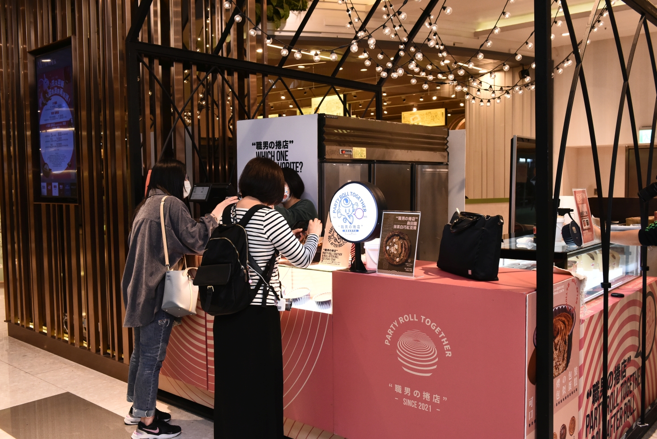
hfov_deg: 55.8
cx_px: 328
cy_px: 220
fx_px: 621
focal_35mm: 34
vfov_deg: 38.9
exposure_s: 1/80
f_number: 8
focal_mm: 34
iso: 2200
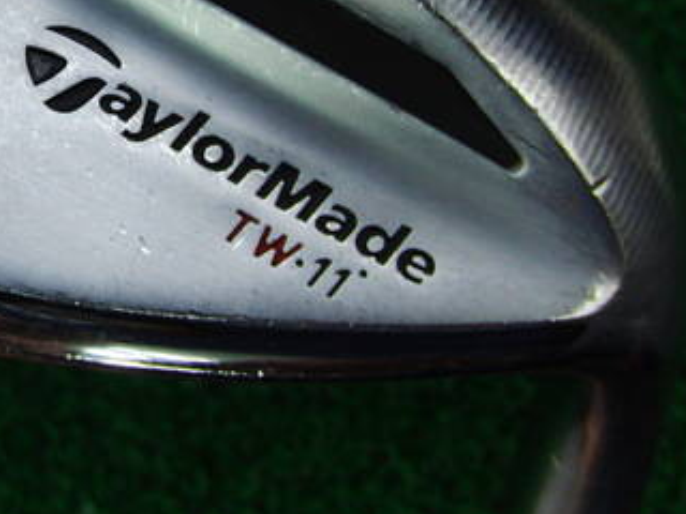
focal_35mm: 74
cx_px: 58
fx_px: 1466
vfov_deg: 19.5
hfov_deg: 25.4
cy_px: 45
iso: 125
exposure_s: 1/80
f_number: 3.6
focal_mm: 6.42
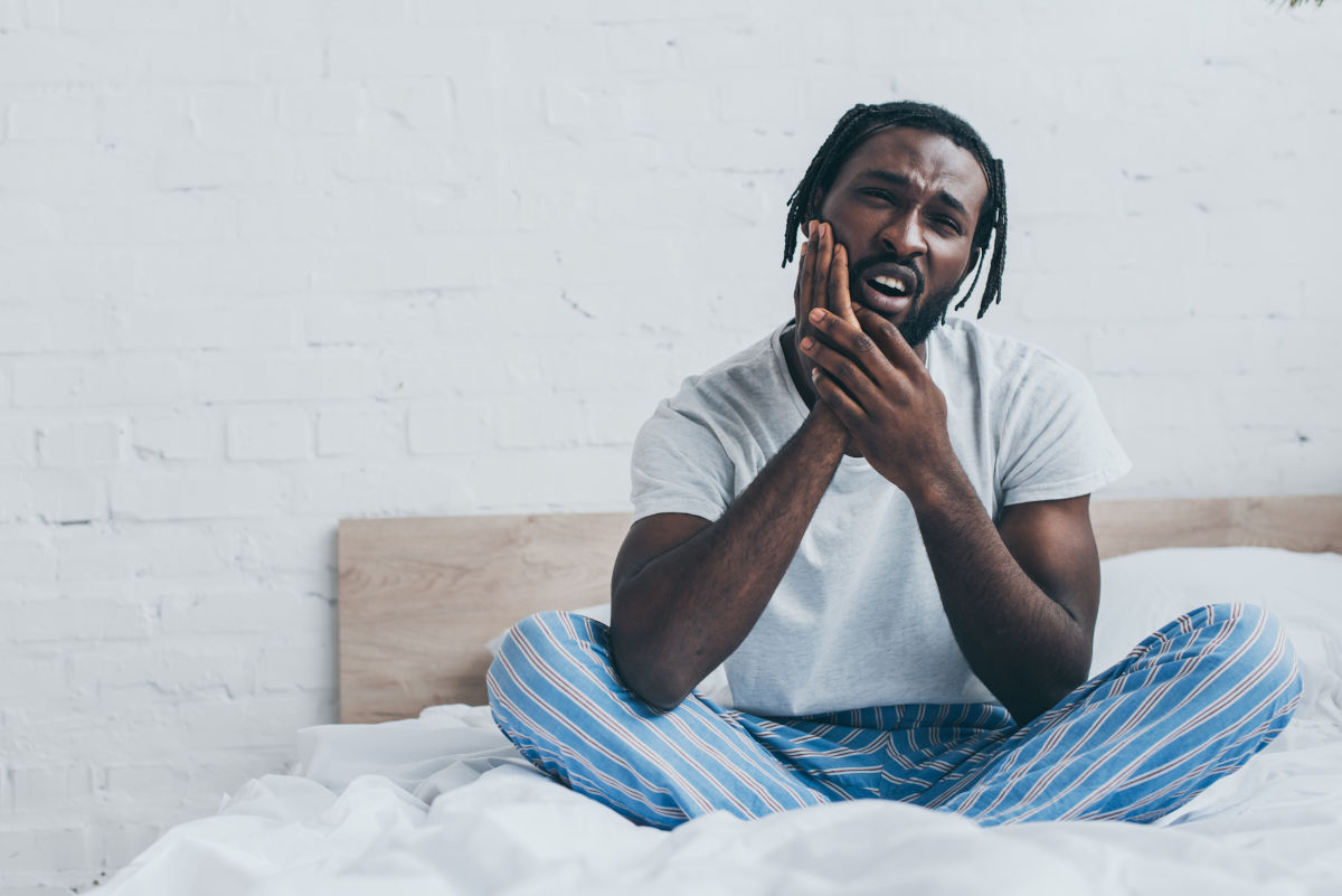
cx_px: 671
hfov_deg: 39.6
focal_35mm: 50
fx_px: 1864
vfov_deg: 27.0
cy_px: 448
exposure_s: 1/100
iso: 400
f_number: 3.5
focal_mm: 50
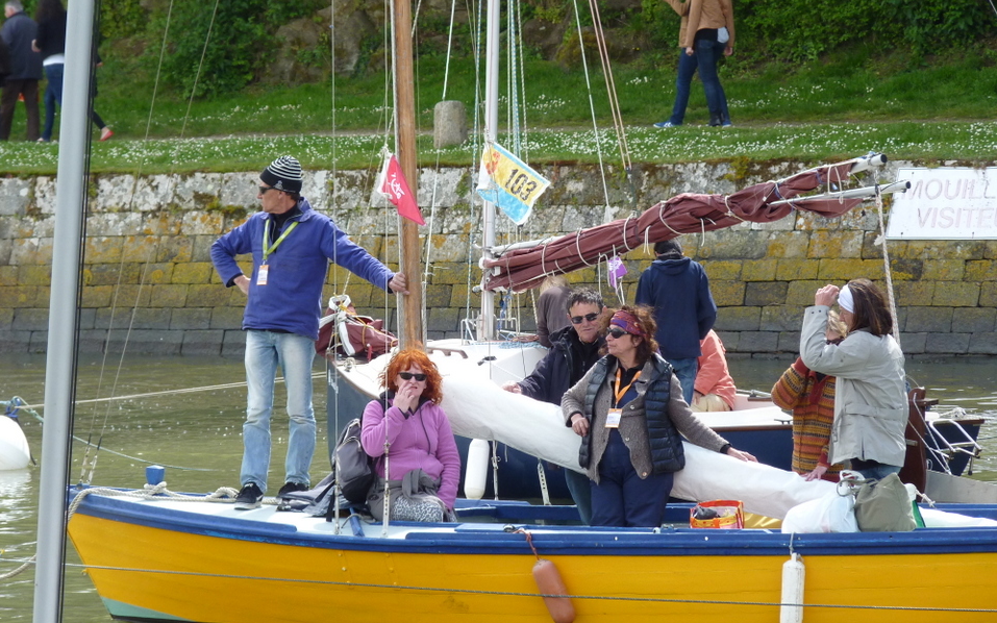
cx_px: 498
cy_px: 338
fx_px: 6820
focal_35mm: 251
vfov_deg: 5.2
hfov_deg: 8.4
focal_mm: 41.9
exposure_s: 1/320
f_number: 4
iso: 160
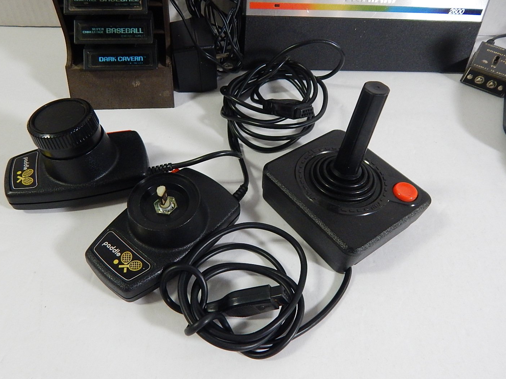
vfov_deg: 54.8
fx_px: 365
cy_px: 209
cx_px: 225
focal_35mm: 25
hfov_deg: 69.2
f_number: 3
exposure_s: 1/60
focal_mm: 4
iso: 400
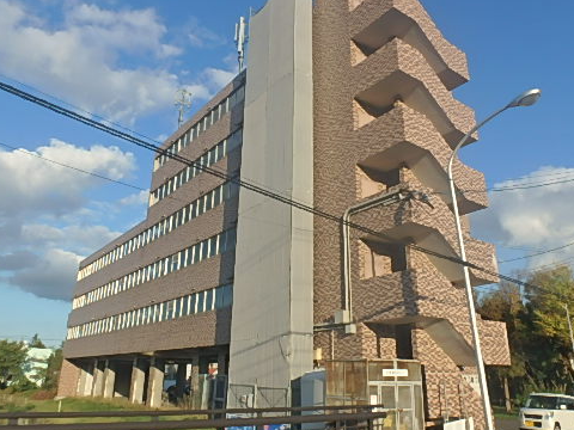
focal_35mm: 28
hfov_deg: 63.4
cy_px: 207
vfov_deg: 49.7
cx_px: 293
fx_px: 464
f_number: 6
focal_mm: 3.7
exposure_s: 1/400
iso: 125
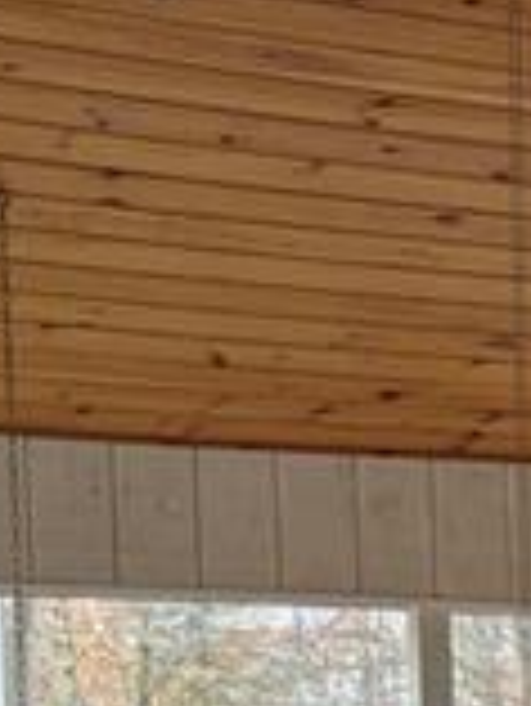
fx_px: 2594
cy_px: 1057
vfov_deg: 14.5
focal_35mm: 127
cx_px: 1012
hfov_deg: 10.8
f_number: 1.6
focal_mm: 5.96
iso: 125
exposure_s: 1/110
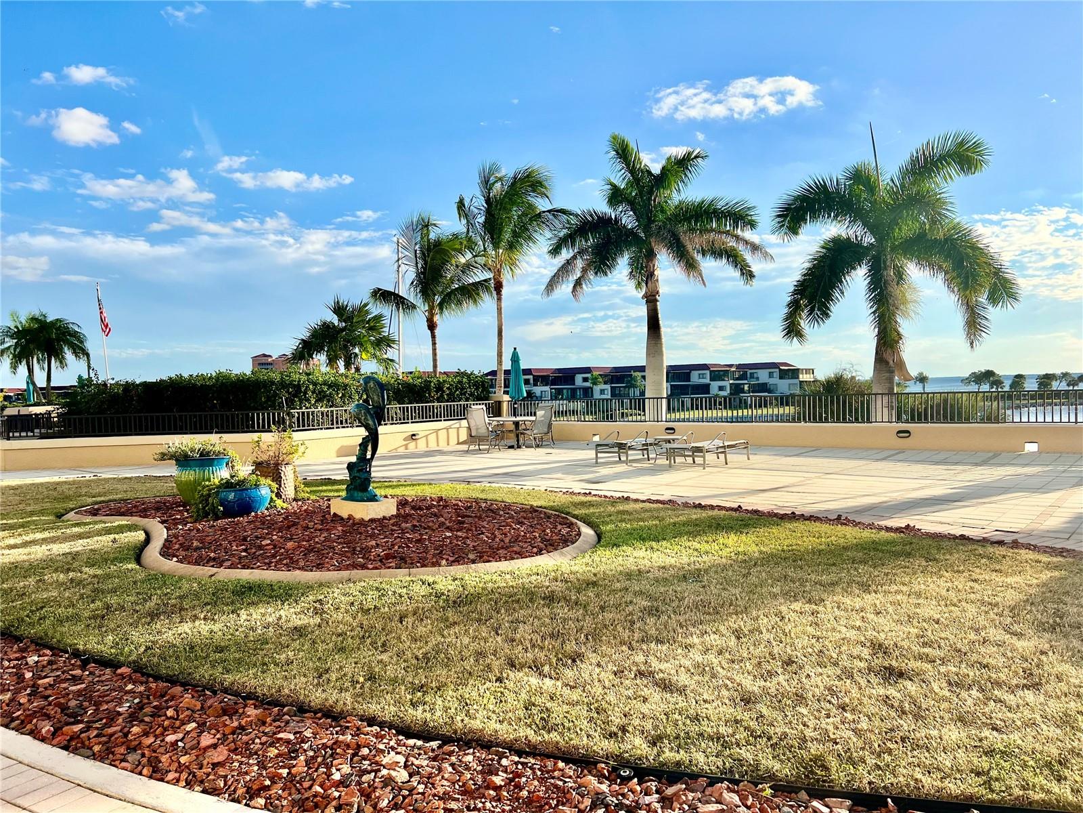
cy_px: 406
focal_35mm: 26
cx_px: 542
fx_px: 813
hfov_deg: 67.3
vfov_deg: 53.1
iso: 50
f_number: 1.5
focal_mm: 5.7
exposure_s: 1/4444
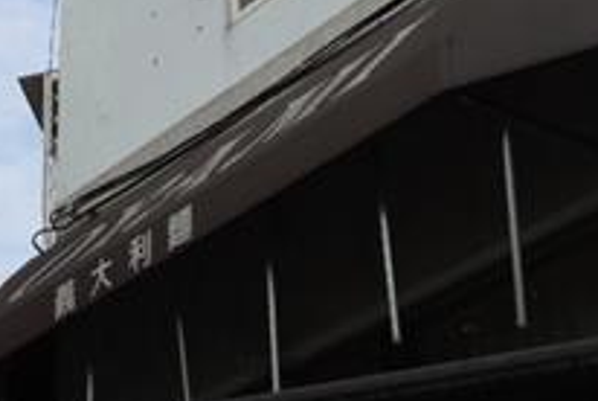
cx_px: -67
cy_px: -20
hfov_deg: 15.4
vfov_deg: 10.6
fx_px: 2146
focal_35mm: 129
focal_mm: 7.2
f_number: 3.3
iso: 100
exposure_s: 1/640
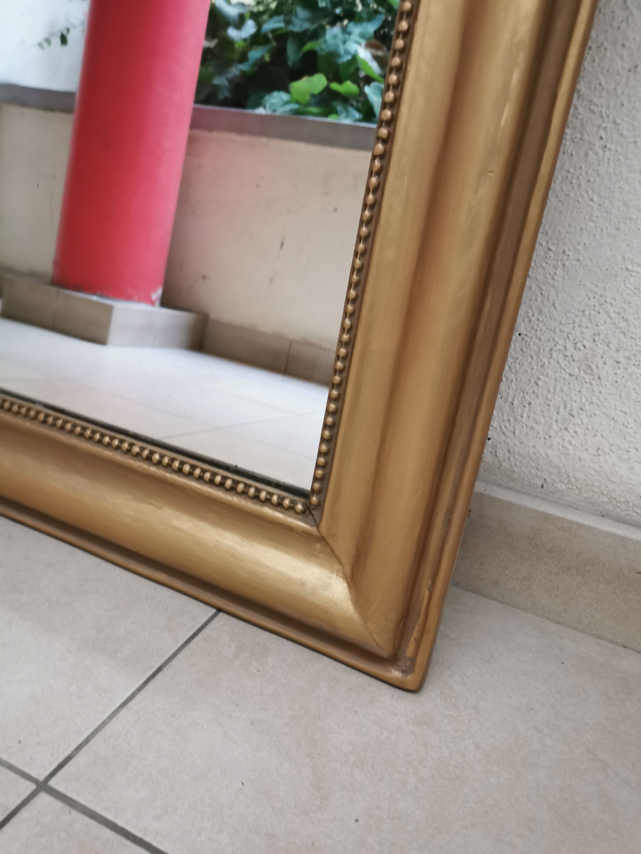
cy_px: 427
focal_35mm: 27
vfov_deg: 65.3
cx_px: 320
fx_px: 667
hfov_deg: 51.4
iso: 400
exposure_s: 1/33.3
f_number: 1.8
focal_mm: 5.58
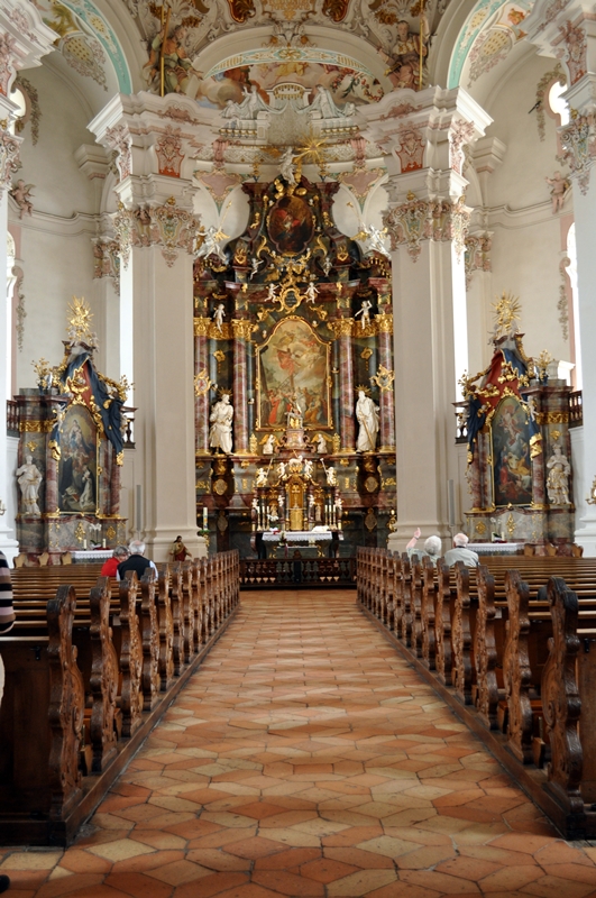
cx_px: 298
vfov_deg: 53.2
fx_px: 897
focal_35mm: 36
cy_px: 449
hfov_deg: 36.8
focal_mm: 24
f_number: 4
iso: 500
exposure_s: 1/60
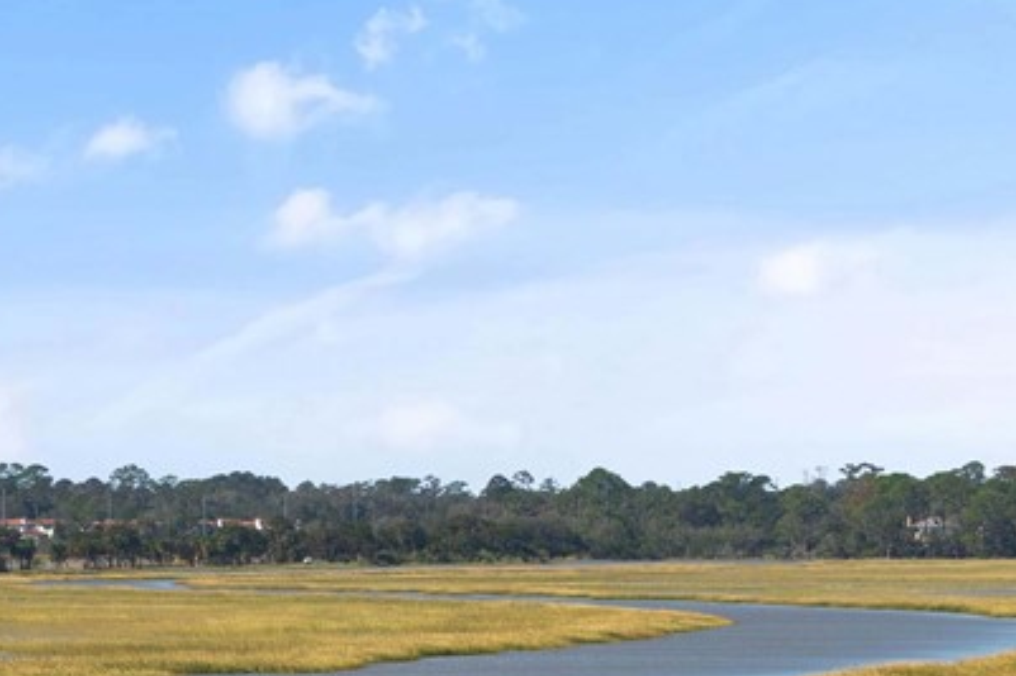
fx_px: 5726
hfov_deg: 10.1
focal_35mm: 203
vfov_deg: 6.7
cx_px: 617
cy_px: 867
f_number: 14
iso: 250
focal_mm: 75
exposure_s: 1/400
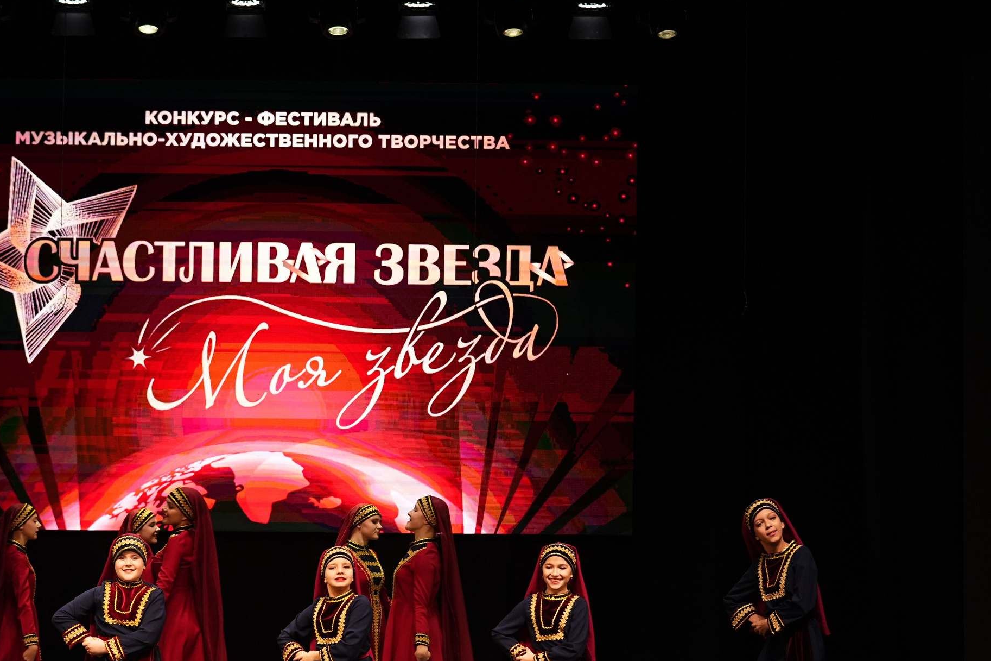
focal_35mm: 122
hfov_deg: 16.7
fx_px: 3358
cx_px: 298
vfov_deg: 11.2
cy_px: 388
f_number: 2.8
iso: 1000
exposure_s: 1/400
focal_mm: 87
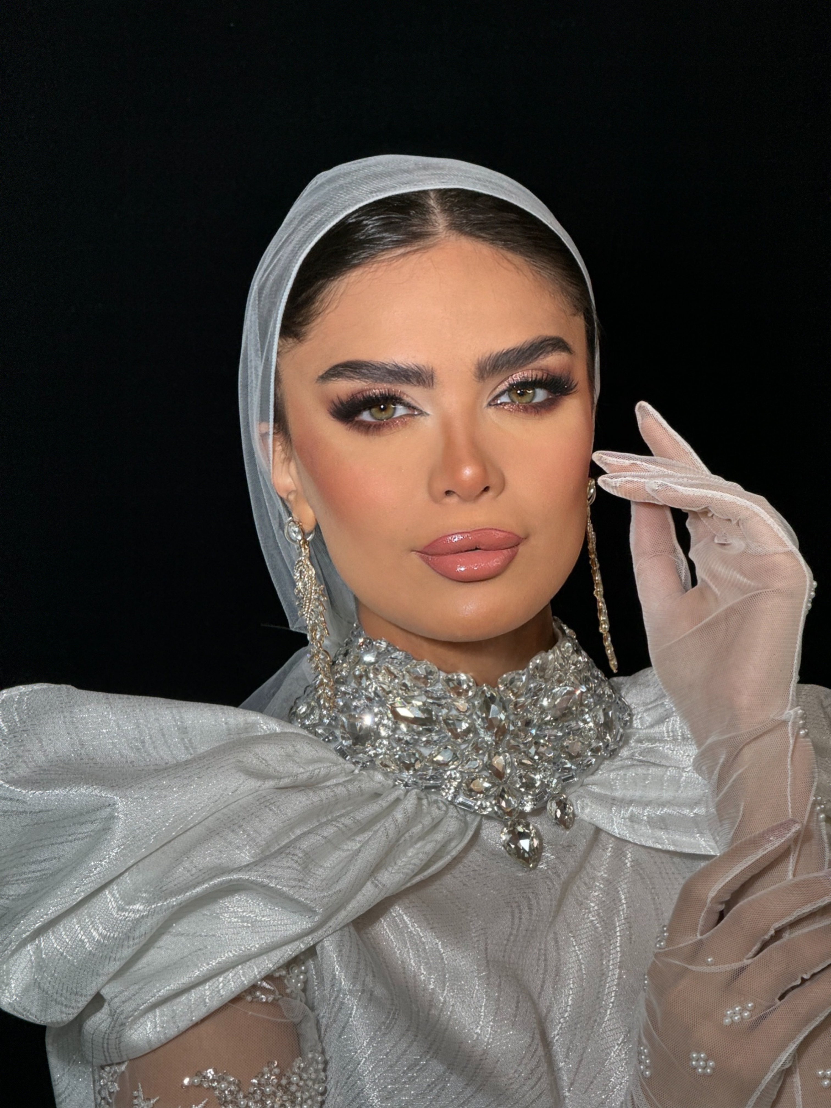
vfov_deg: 16.4
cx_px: 416
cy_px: 554
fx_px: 3841
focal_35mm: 120
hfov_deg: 12.3
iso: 100
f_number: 2.8
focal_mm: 15.66
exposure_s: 1/100
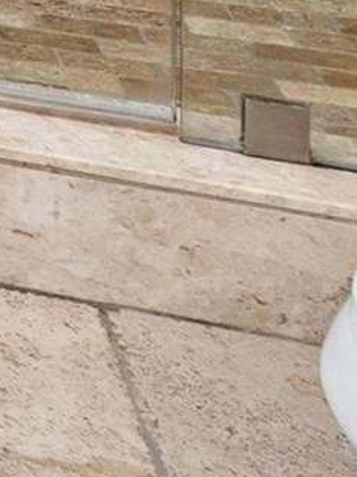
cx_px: -1256
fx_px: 2092
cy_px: -899
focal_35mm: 152
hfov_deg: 6.7
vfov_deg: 10.1
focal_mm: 16
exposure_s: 1/10
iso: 125
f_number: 5.6
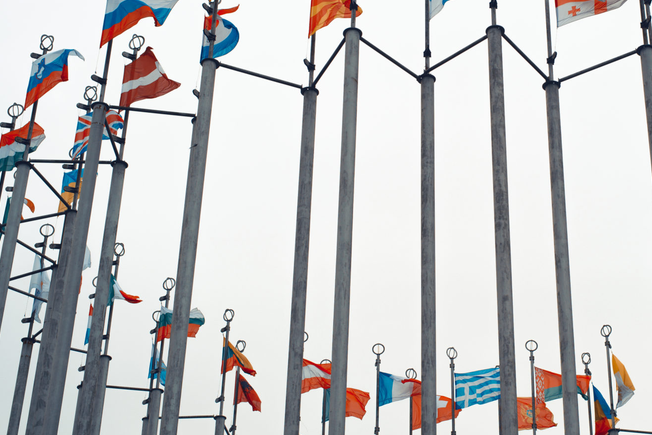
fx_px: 1413
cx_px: 472
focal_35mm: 78
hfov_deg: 25.7
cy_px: 164
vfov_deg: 17.5
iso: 125
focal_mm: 50
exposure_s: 1/400
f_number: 4.5
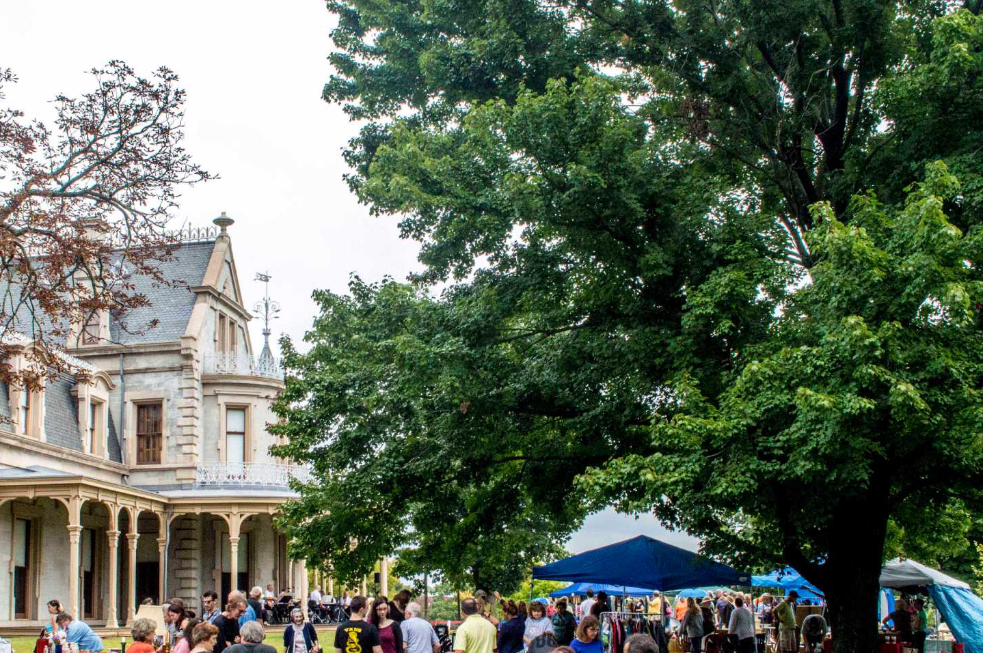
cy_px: 404
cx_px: 364
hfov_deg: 41.6
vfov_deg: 28.5
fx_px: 1282
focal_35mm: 47
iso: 1600
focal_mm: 22
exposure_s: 1/640
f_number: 13
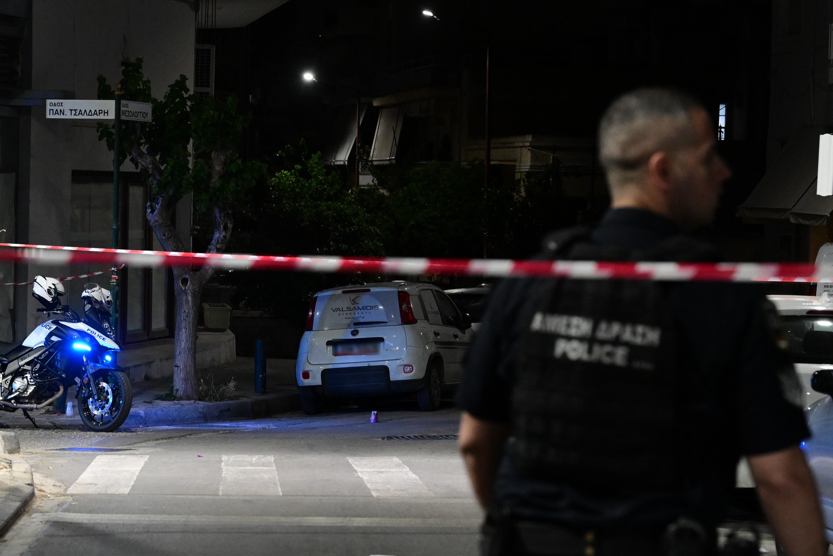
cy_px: 278
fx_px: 2430
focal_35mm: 105
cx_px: 416
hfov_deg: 19.5
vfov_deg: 13.0
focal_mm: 70
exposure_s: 1/160
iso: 5000
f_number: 4.5
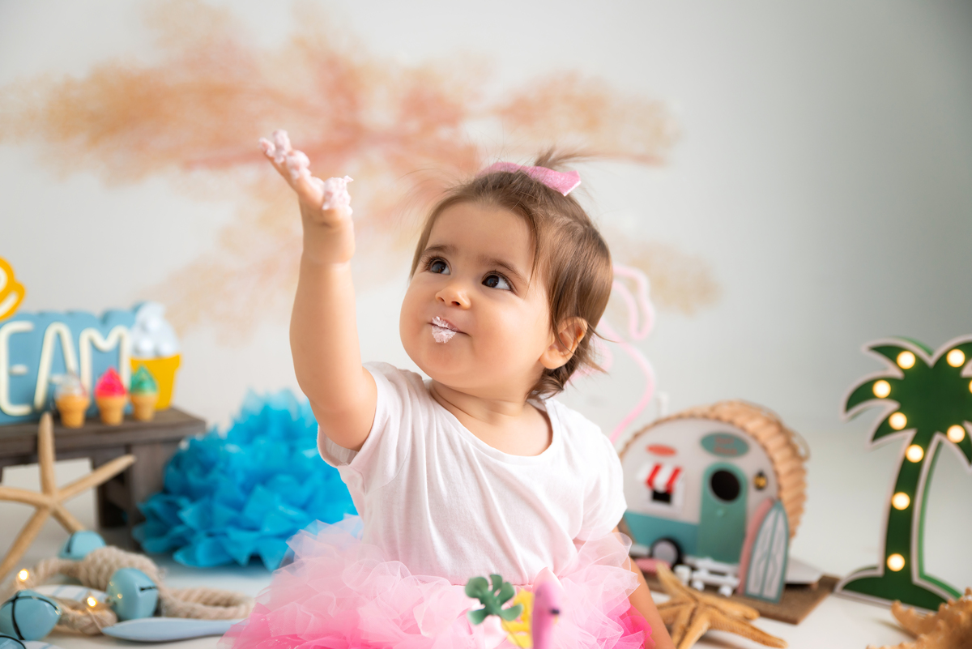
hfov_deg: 42.7
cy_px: 324
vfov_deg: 29.3
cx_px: 486
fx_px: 1242
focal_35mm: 46
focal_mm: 46
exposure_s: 1/200
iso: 250
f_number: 3.2
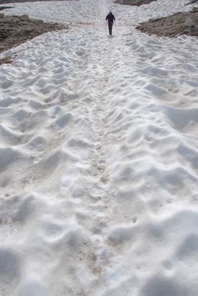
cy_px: 148
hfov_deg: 48.1
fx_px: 222
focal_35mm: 27
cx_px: 99
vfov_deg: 67.3
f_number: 8
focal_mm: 18
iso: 100
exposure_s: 1/640
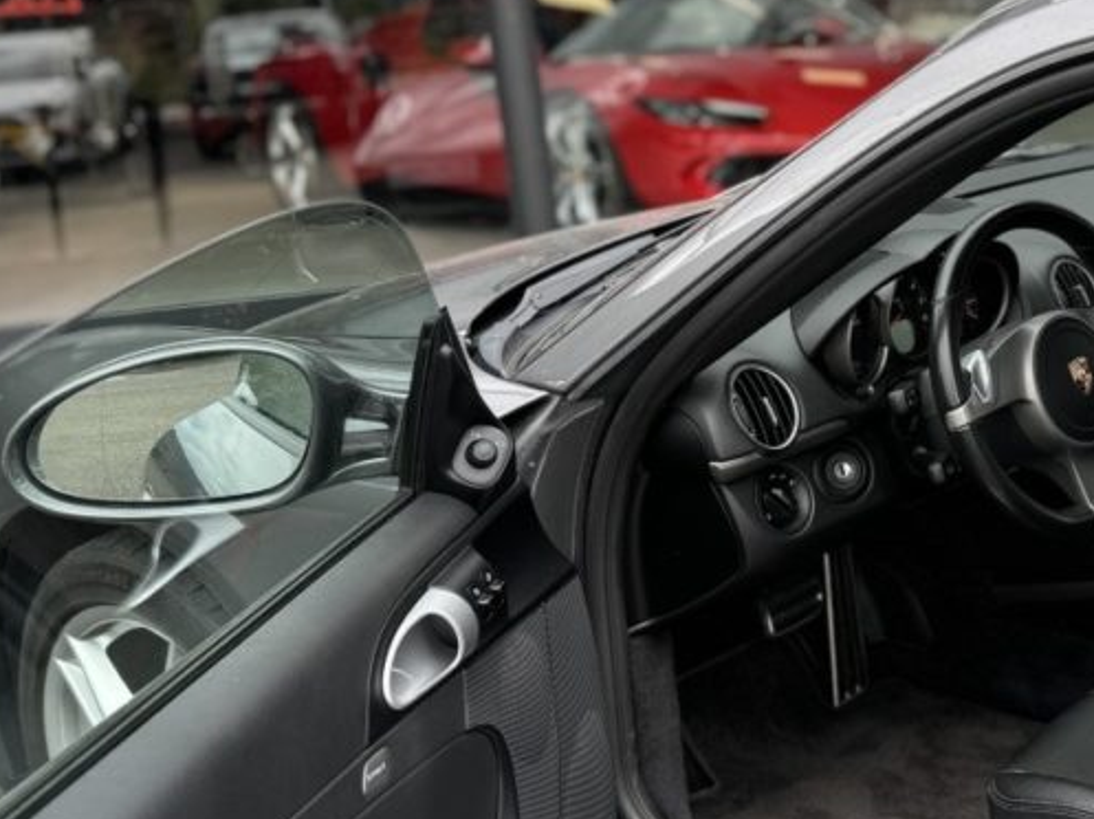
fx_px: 1832
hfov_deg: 30.6
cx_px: 1120
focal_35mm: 58
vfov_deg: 25.1
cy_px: 306
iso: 80
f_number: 1.78
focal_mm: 6.76
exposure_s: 1/430
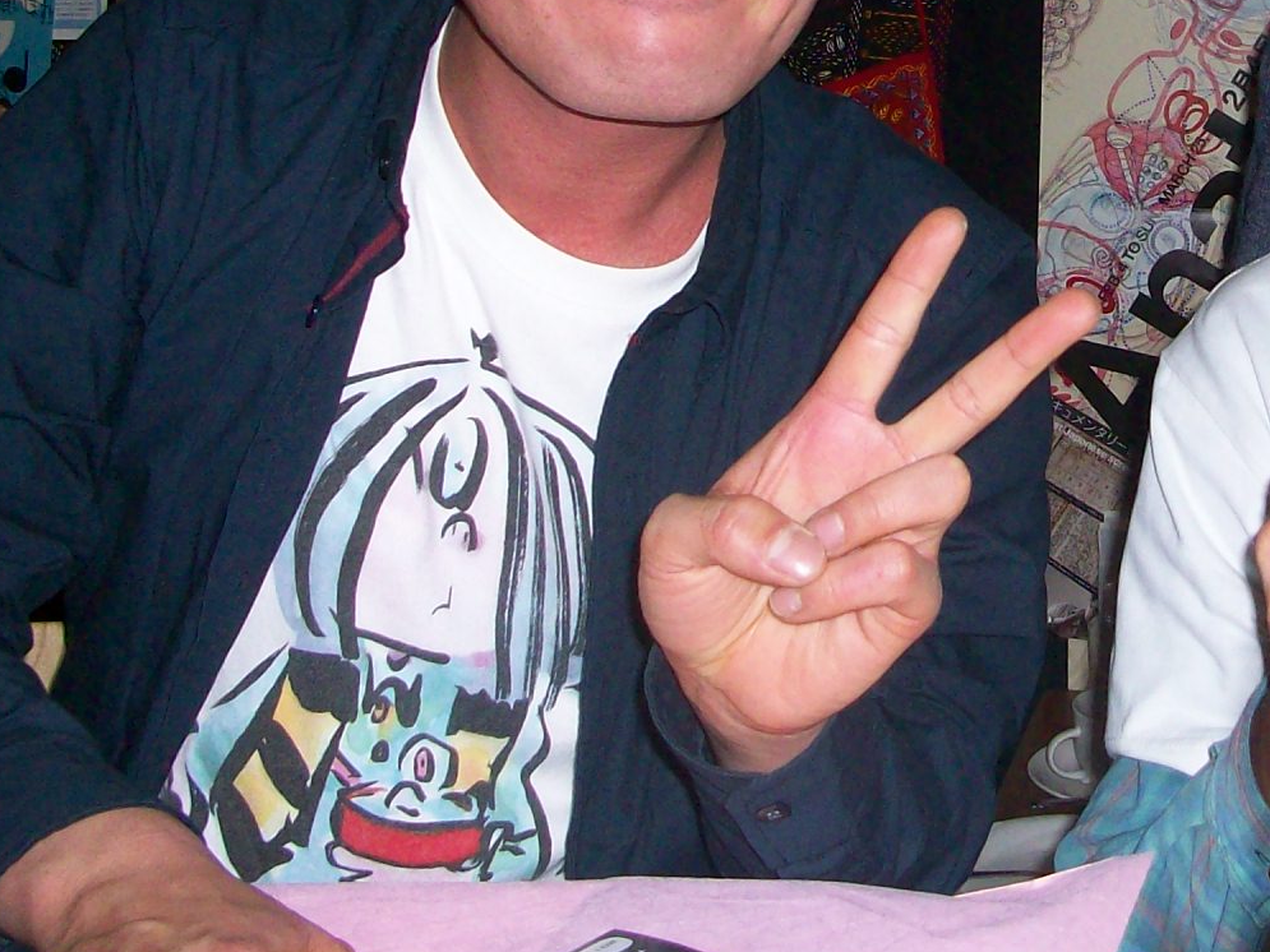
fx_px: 2568
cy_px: 106
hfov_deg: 26.9
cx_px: 1128
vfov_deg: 20.6
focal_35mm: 70
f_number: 2.8
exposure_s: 1/60
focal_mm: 5.7
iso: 160
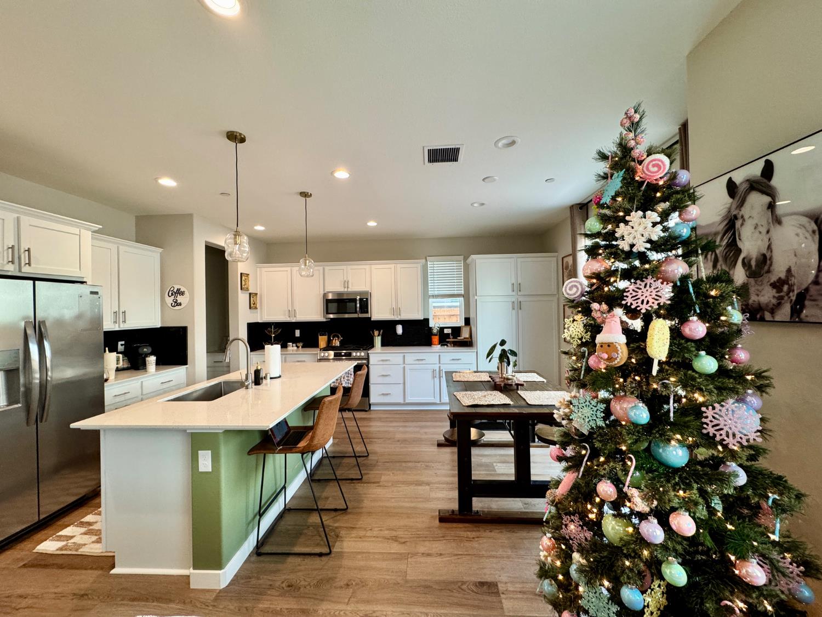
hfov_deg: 102.1
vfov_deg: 85.7
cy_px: 308
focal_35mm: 14
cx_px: 411
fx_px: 332
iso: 200
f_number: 2.2
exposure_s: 1/120
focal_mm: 2.22
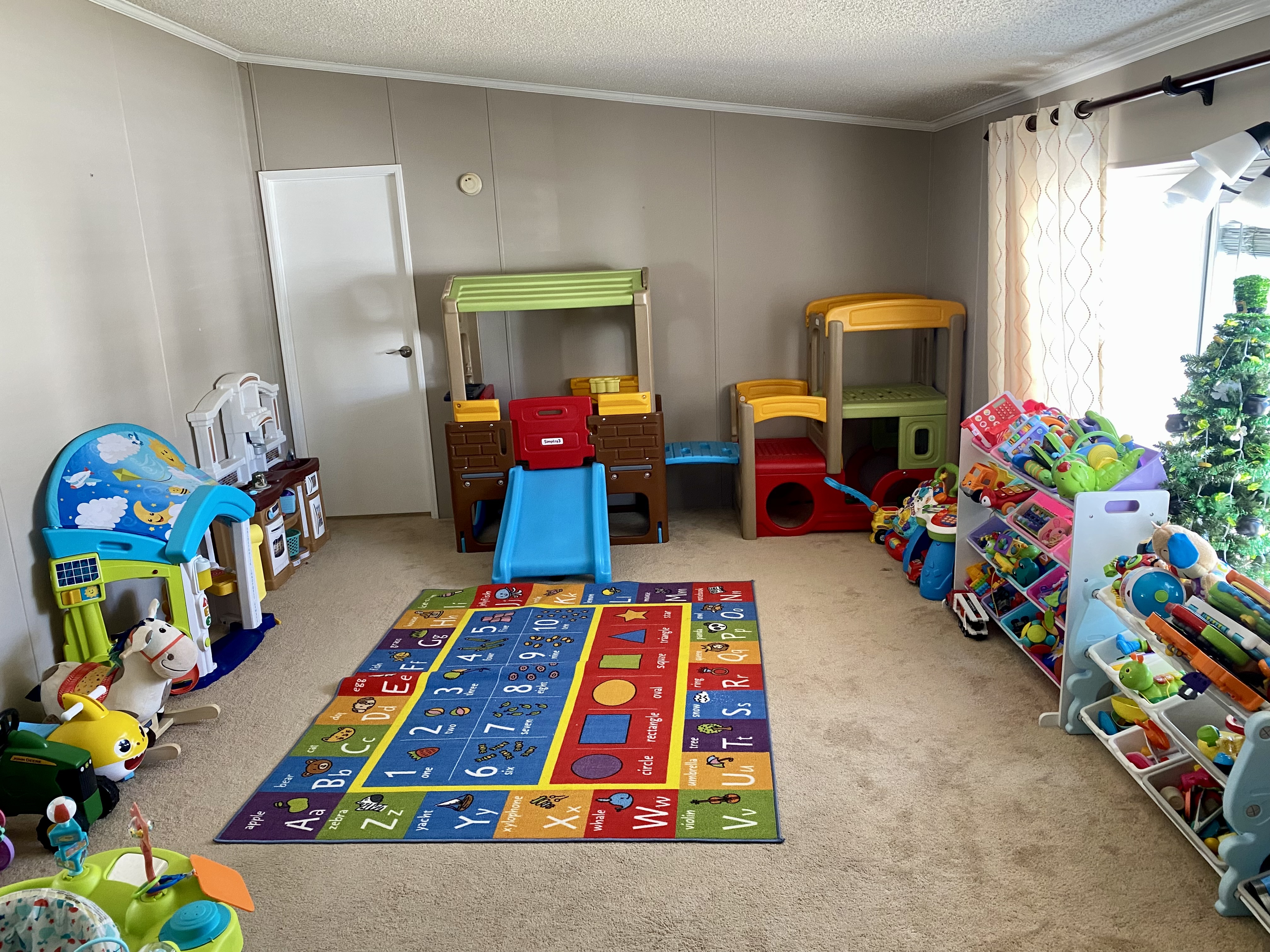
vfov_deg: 53.1
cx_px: 635
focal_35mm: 26
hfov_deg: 67.3
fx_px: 954
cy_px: 476
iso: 200
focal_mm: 4.25
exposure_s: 1/60
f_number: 1.8
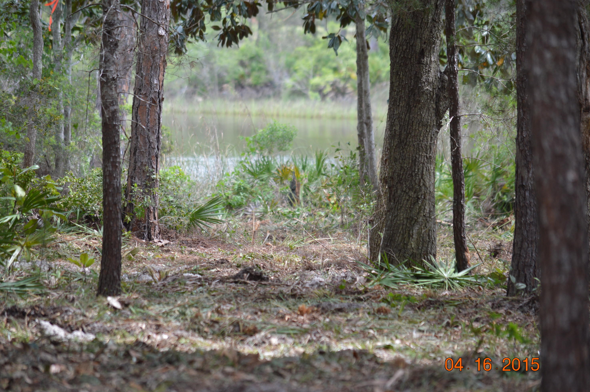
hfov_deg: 5.7
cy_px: 195
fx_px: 5976
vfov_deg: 3.8
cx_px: 296
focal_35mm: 365
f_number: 5.3
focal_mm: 240
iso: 400
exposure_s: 1/400
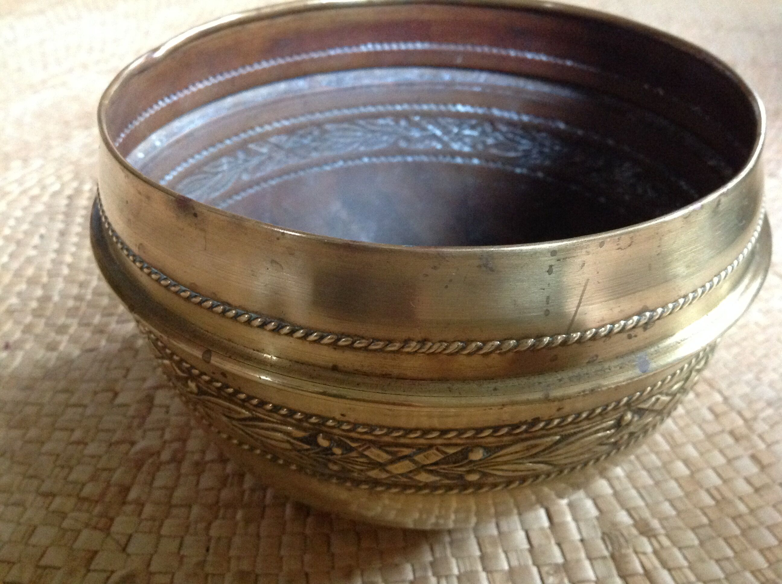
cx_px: 391
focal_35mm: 35
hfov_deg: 52.7
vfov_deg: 40.6
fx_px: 790
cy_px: 292
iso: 500
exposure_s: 1/15
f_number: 2.4
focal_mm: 4.28
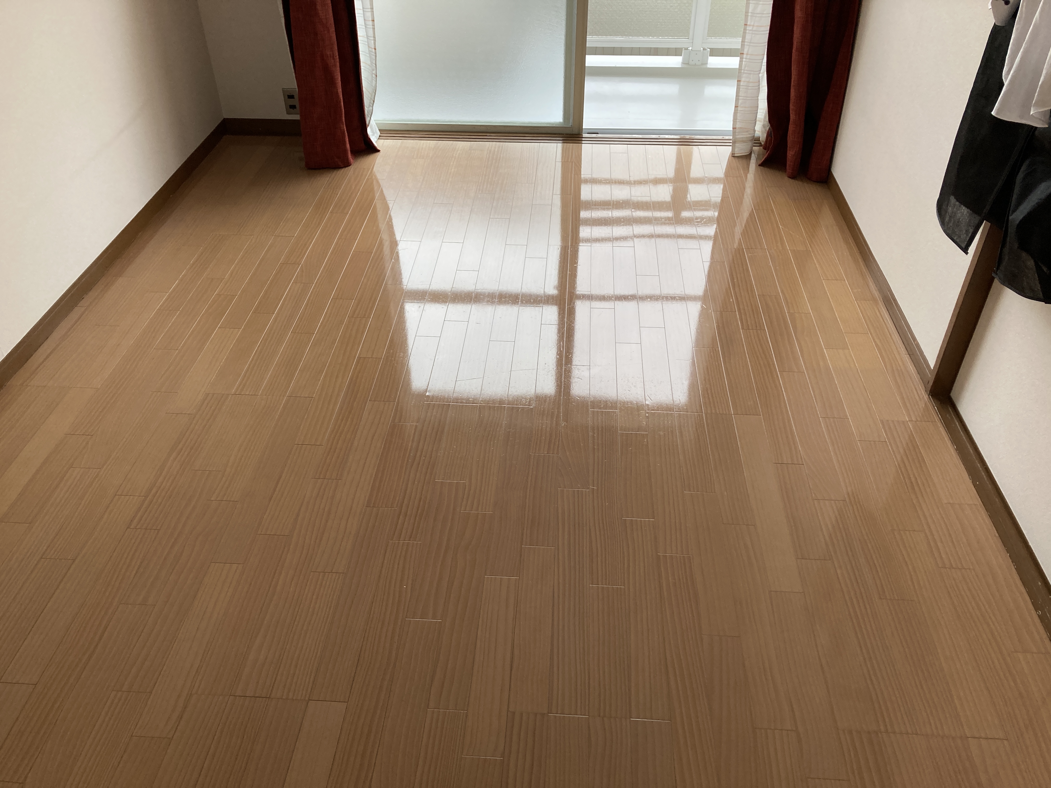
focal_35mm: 28
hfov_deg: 63.4
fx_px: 850
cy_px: 394
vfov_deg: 49.7
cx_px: 526
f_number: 1.8
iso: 80
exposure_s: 1/120
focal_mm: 3.99
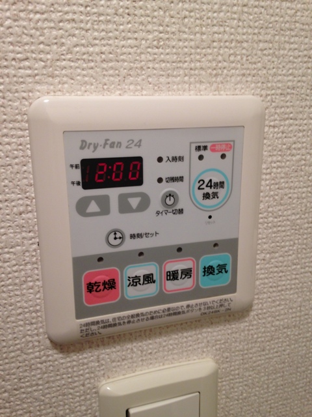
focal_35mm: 33
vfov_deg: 55.4
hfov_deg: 42.9
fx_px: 397
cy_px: 208
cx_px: 156
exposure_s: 1/20
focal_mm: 4.12
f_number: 2.4
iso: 64
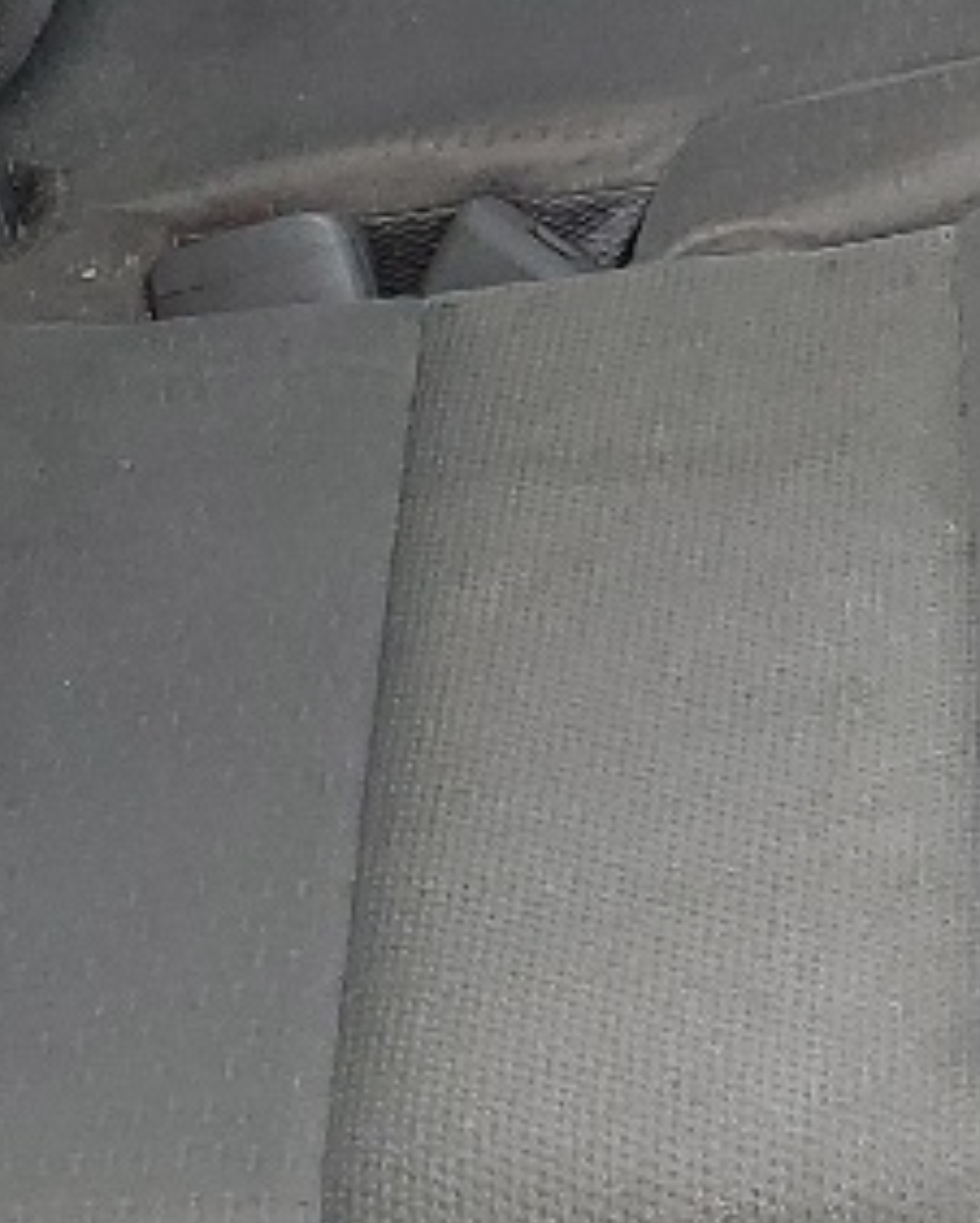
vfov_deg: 12.4
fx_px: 5215
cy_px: -902
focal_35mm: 144
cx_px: 1362
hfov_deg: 10.4
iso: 50
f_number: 1.5
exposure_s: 1/556
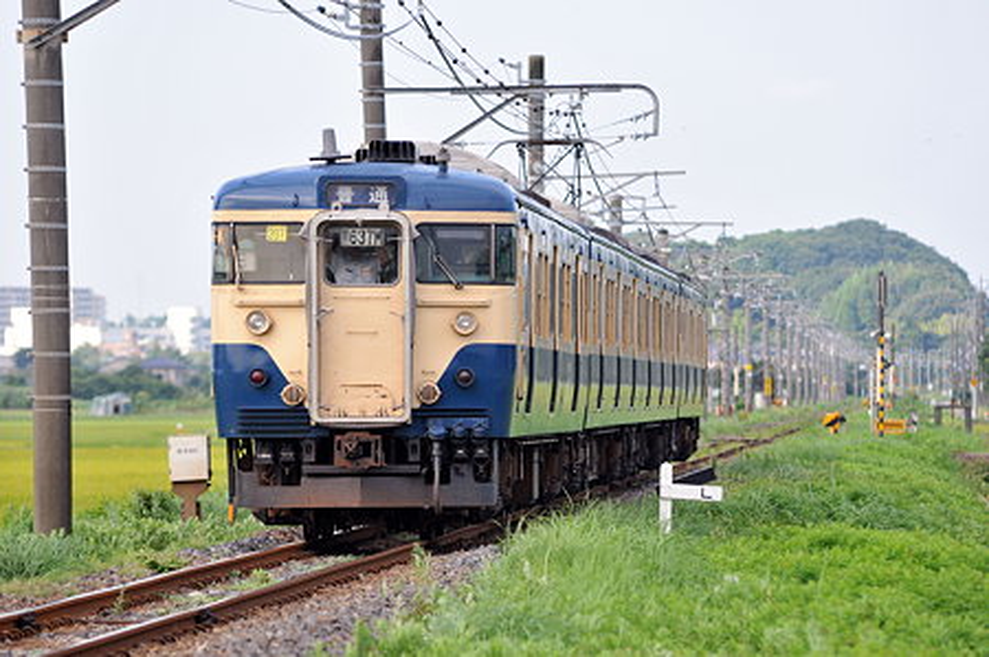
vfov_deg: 4.6
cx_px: 494
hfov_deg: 6.9
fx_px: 8233
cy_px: 328
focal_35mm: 300
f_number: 4.5
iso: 400
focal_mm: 200
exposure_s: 1/1600
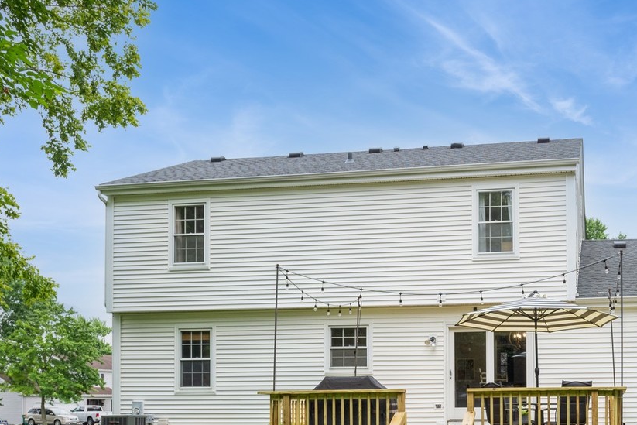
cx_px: 468
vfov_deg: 22.5
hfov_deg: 33.3
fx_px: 1044
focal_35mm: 59
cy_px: 379
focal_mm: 30
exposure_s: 1/125
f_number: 8
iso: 400
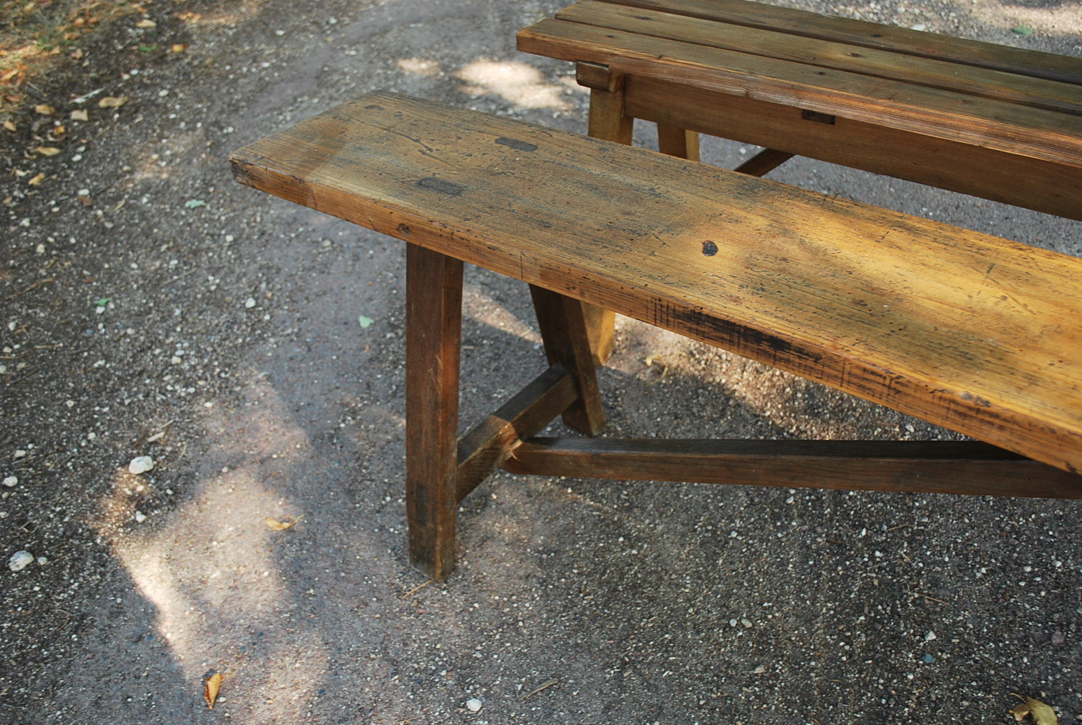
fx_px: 993
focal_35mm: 33
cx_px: 541
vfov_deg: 40.1
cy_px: 362
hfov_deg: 57.2
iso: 200
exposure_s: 1/60
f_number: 4
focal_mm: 22
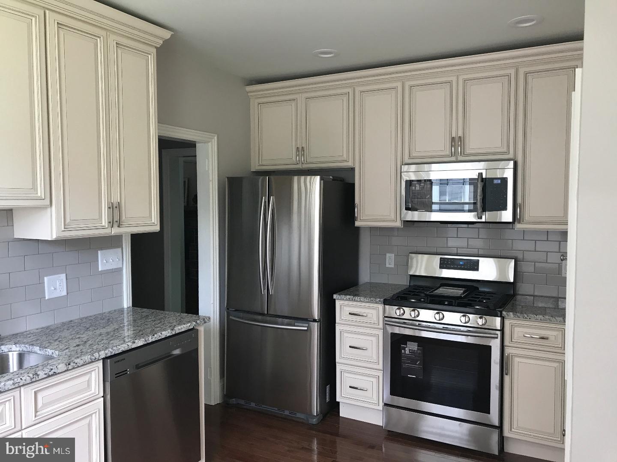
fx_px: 499
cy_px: 231
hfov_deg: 63.4
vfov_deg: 49.7
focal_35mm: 28
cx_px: 308
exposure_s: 1/40
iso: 20
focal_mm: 3.99
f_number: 1.8
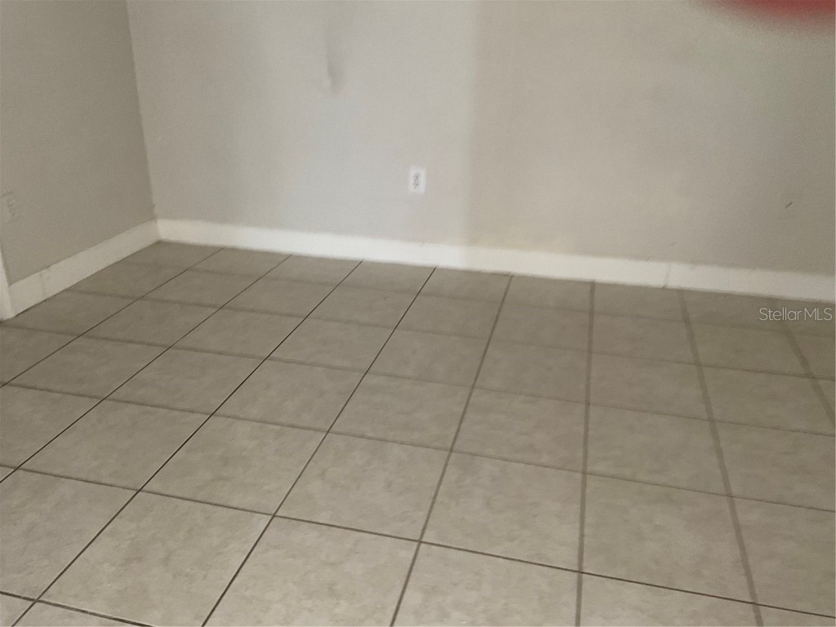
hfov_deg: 61.7
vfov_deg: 48.2
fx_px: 700
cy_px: 314
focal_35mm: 29
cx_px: 418
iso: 100
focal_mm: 3
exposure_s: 1/60
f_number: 1.8
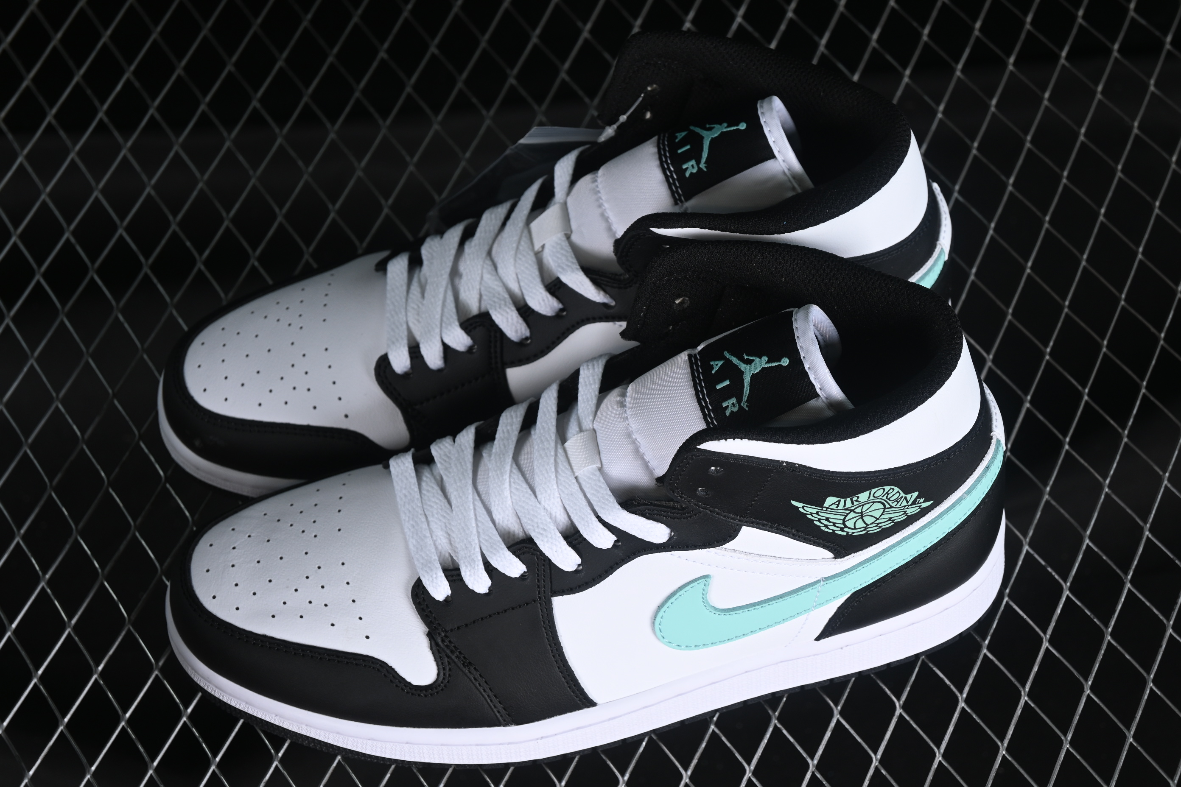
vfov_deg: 18.2
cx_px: 590
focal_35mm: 75
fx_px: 2460
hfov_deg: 27.0
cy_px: 394
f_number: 6.3
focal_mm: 50
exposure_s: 1/60
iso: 160
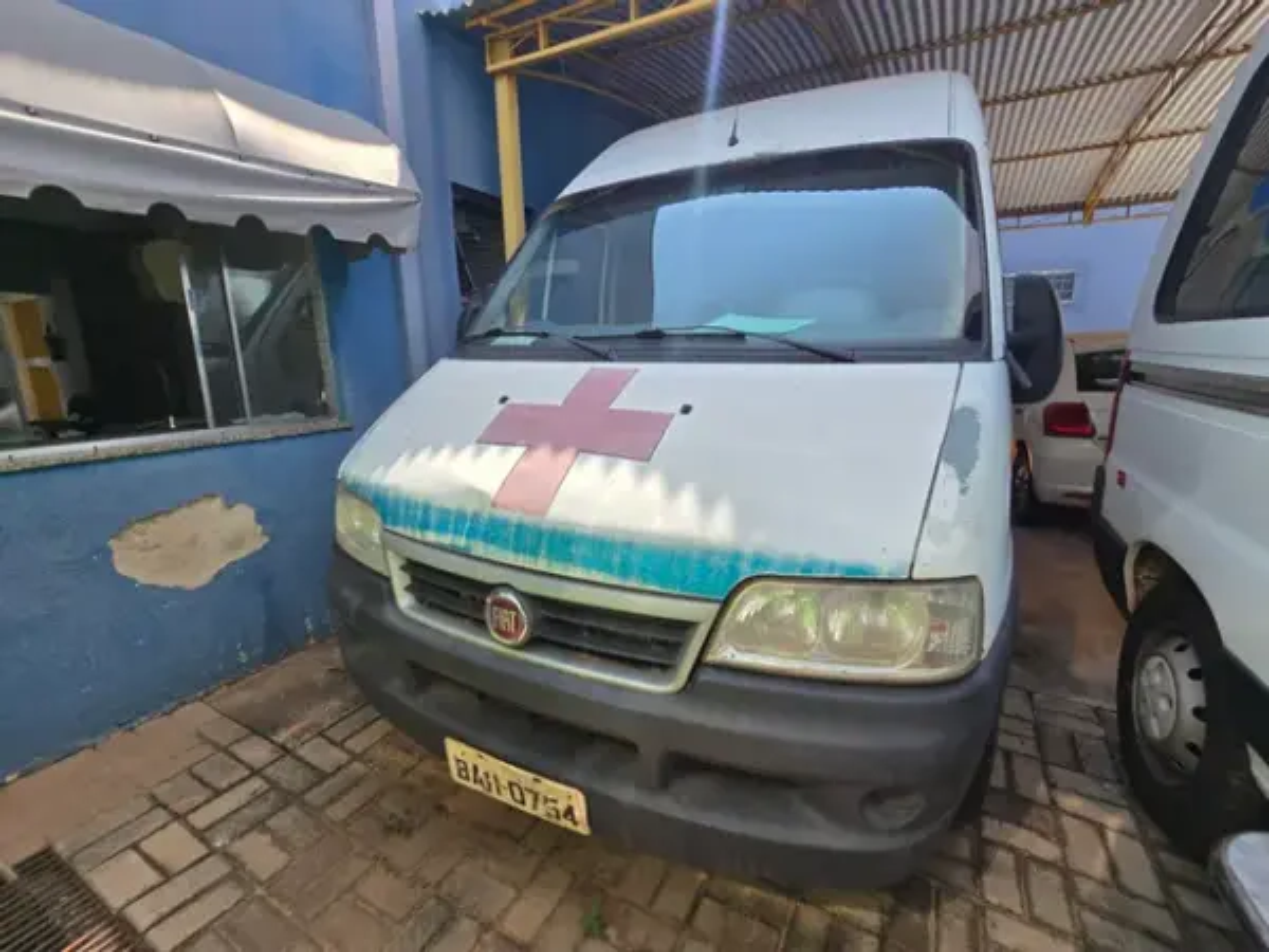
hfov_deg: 106.2
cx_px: 634
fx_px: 477
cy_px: 476
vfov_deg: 89.9
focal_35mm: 13
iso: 50
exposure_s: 1/944
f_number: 2.2
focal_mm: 2.2
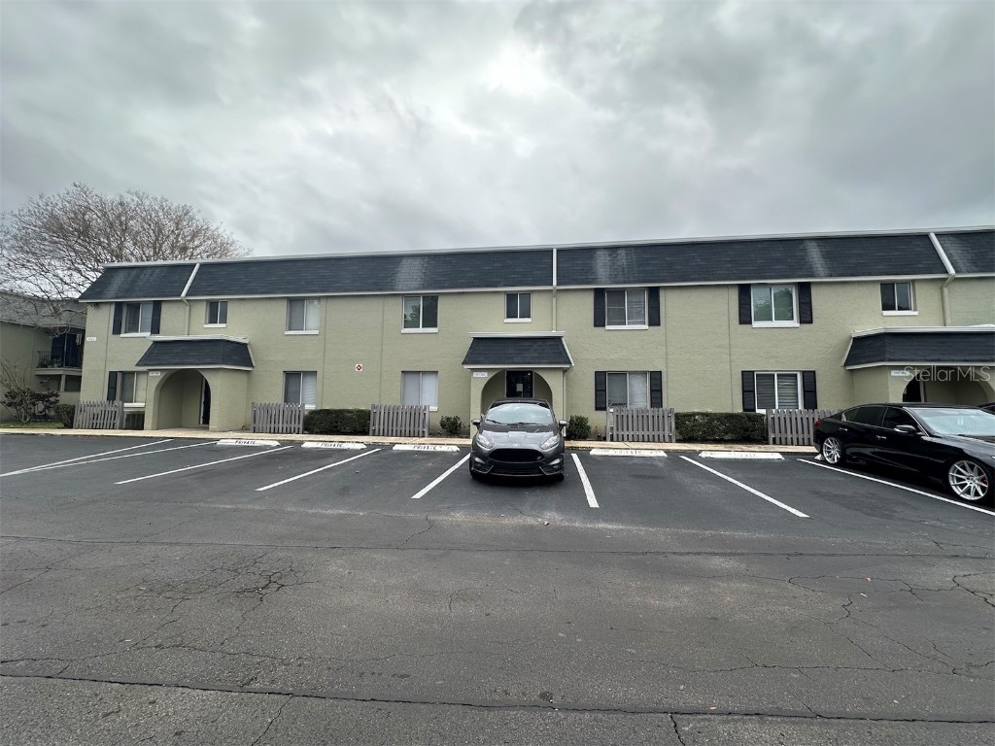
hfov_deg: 102.1
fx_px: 402
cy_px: 373
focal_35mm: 14
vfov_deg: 85.7
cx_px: 498
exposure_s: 1/276
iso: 40
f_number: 2.2
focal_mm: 2.22
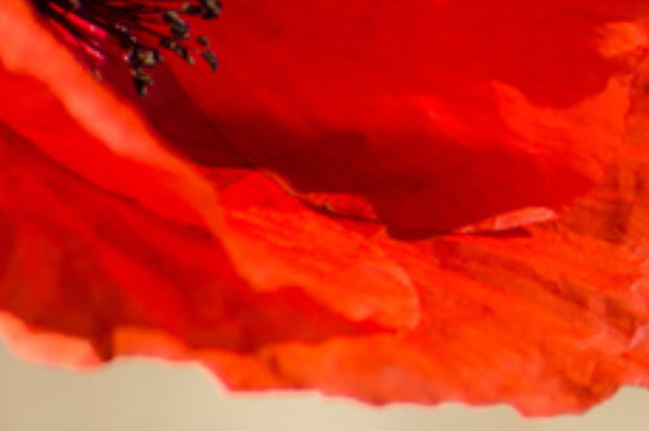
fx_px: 26409
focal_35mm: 1467
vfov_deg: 0.9
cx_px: 1219
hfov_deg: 1.4
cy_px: -285
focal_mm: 160
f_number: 5.6
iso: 200
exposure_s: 1/1600
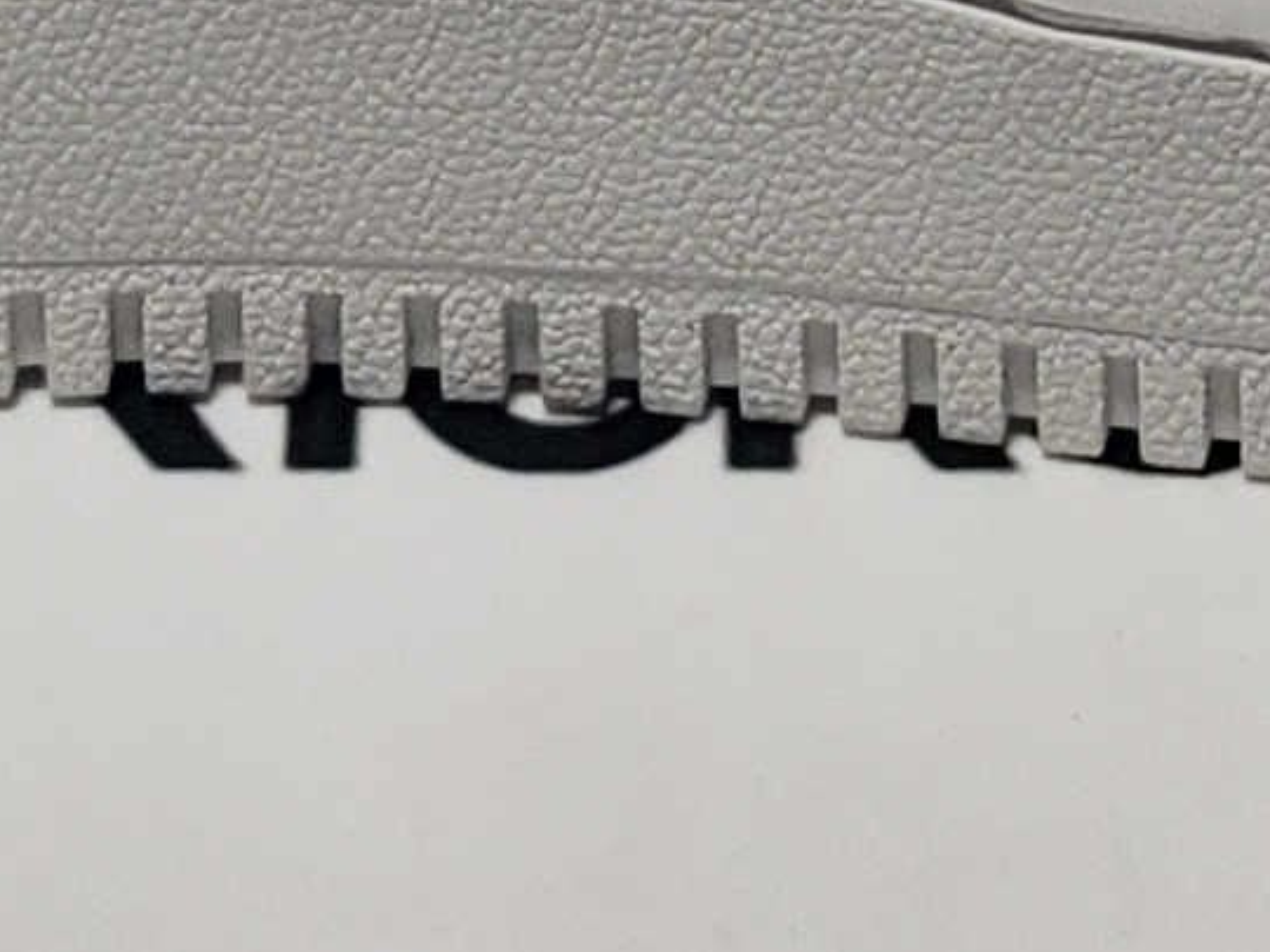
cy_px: -2341
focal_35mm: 194
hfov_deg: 10.2
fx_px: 7118
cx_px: 562
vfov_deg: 6.6
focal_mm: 4.3
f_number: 1.5
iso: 50
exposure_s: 1/583
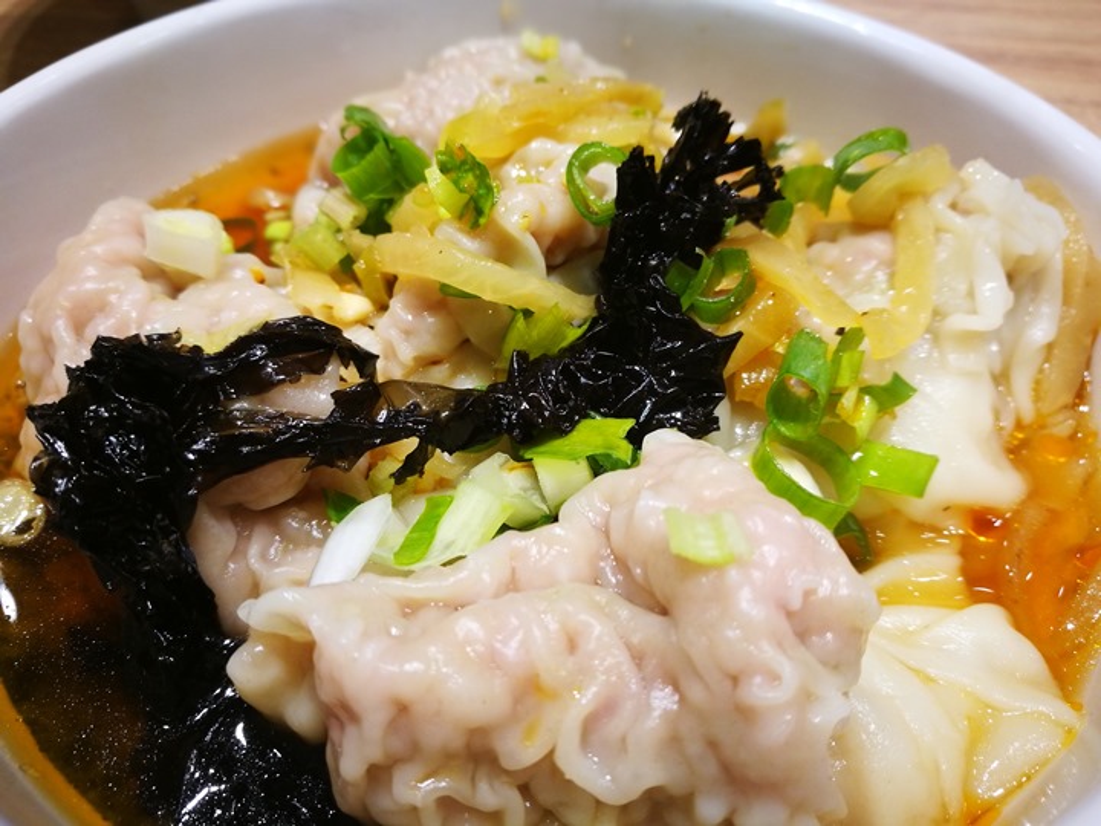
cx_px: 550
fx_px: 859
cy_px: 413
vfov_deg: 51.4
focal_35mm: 27
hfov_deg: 65.3
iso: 200
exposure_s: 1/30
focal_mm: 4.5
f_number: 4
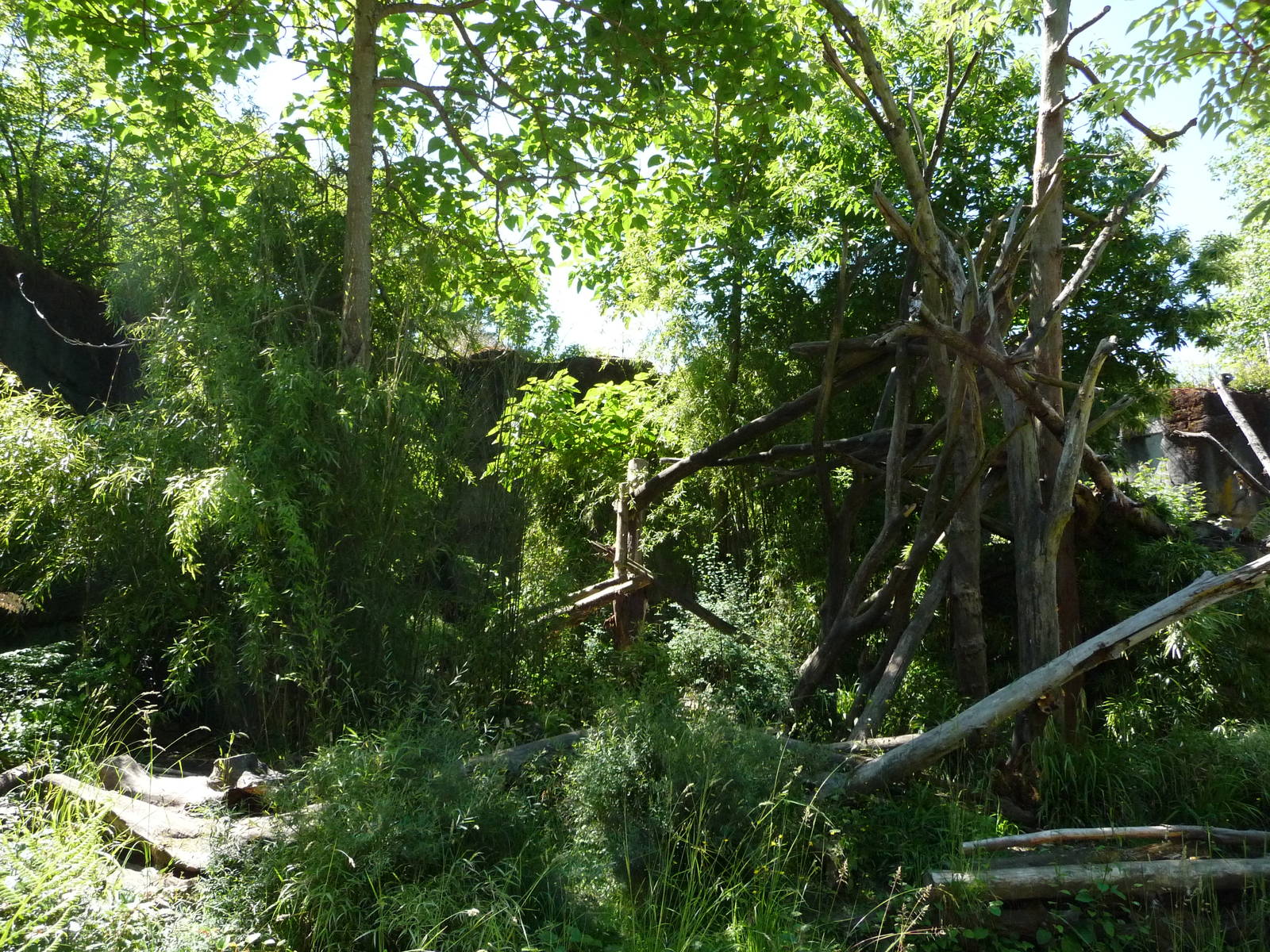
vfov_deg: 49.7
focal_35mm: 28
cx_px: 635
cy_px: 476
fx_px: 1027
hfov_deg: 63.4
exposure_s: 1/500
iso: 320
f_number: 3.3
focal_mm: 4.7
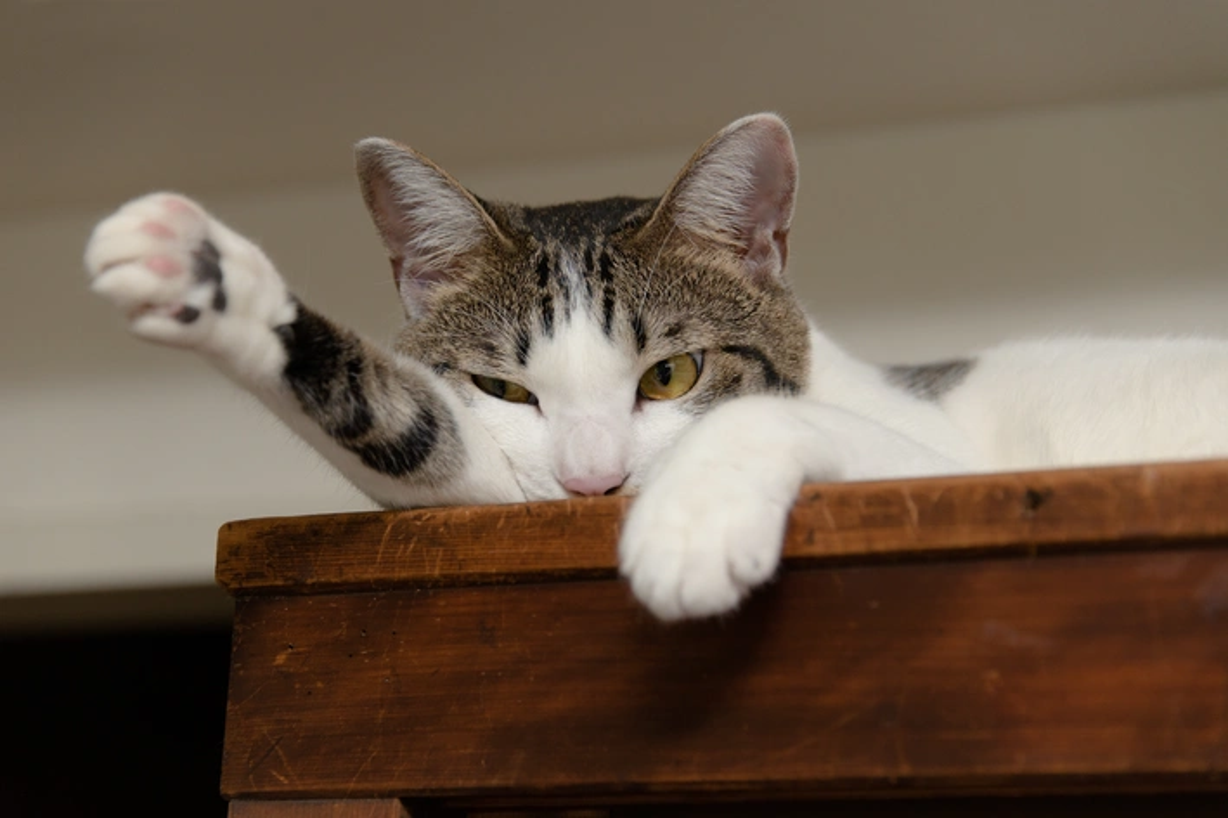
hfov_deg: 12.8
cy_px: 409
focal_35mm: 160
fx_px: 5455
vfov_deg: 8.6
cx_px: 614
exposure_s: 1/60
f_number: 5.6
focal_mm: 160
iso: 800
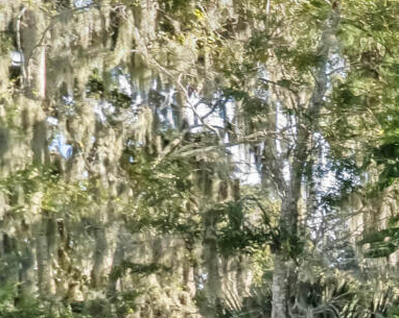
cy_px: 439
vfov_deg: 12.2
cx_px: 1239
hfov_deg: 10.5
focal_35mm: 122
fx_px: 1436
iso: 250
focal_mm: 11
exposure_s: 1/3200
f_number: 9
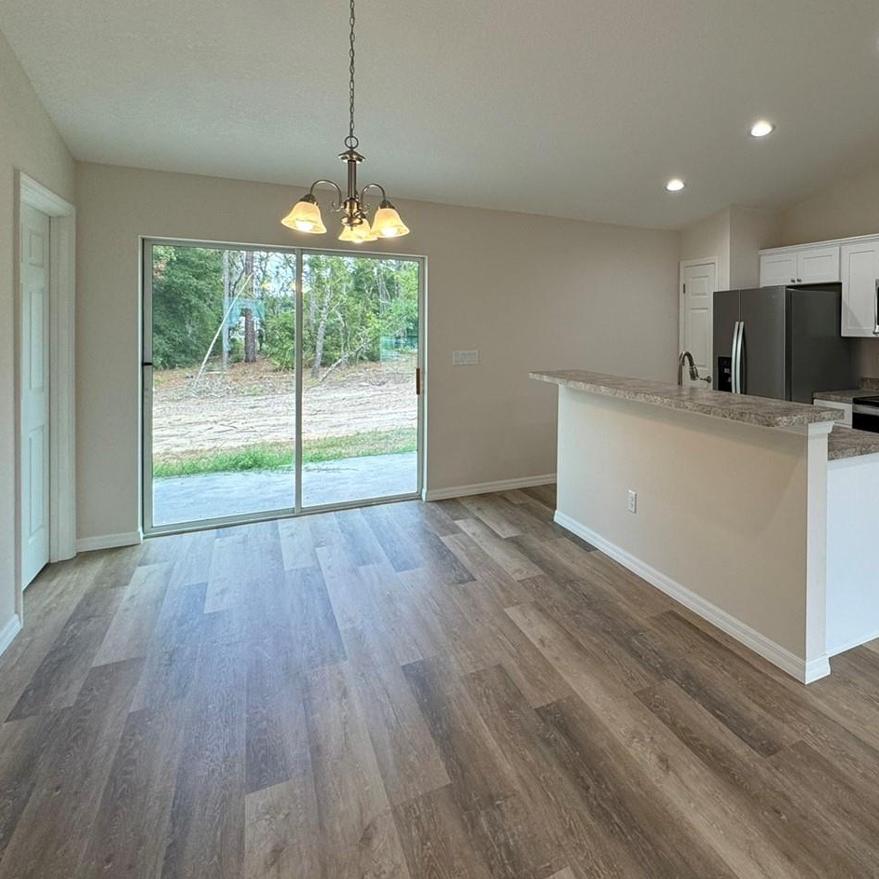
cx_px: 639
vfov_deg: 71.1
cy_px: 336
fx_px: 603
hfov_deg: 68.3
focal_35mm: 21
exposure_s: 1/120
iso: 80
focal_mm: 2.22
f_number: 2.2
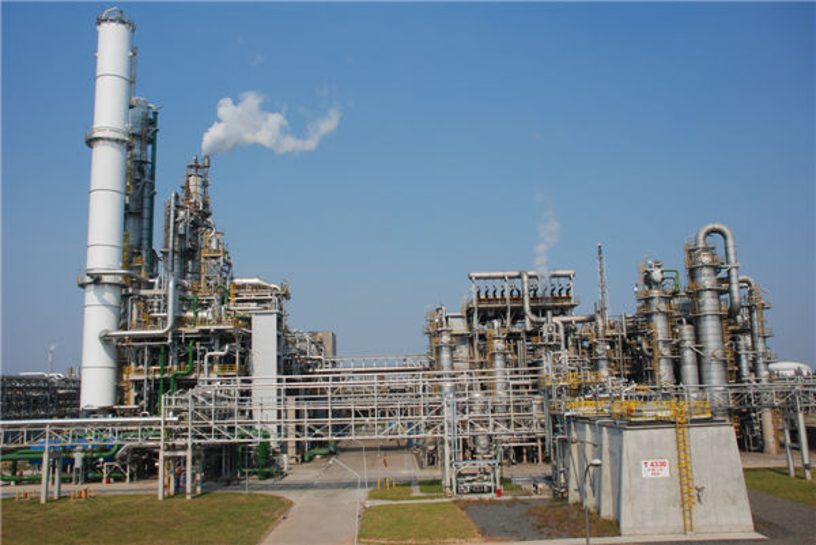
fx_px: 680
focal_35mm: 30
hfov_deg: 61.9
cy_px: 272
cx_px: 408
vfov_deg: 43.7
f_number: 5.6
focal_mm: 20
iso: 125
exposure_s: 1/640
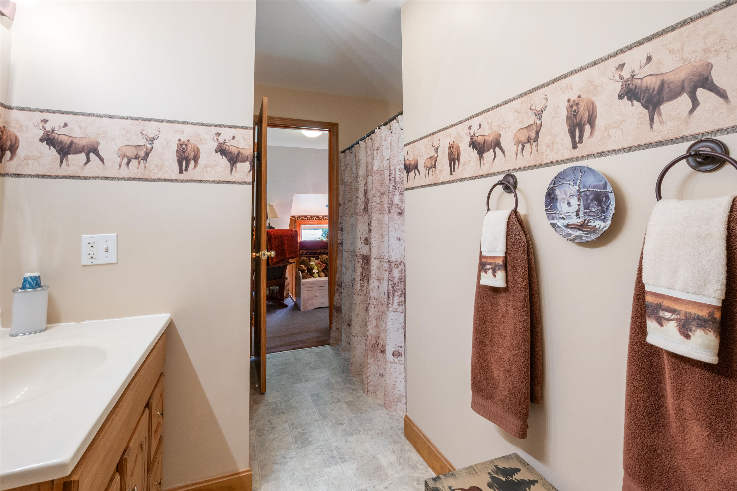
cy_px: 246
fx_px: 307
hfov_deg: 100.4
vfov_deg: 77.2
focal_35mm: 15
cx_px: 368
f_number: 8
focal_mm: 10
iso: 100
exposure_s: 1/5
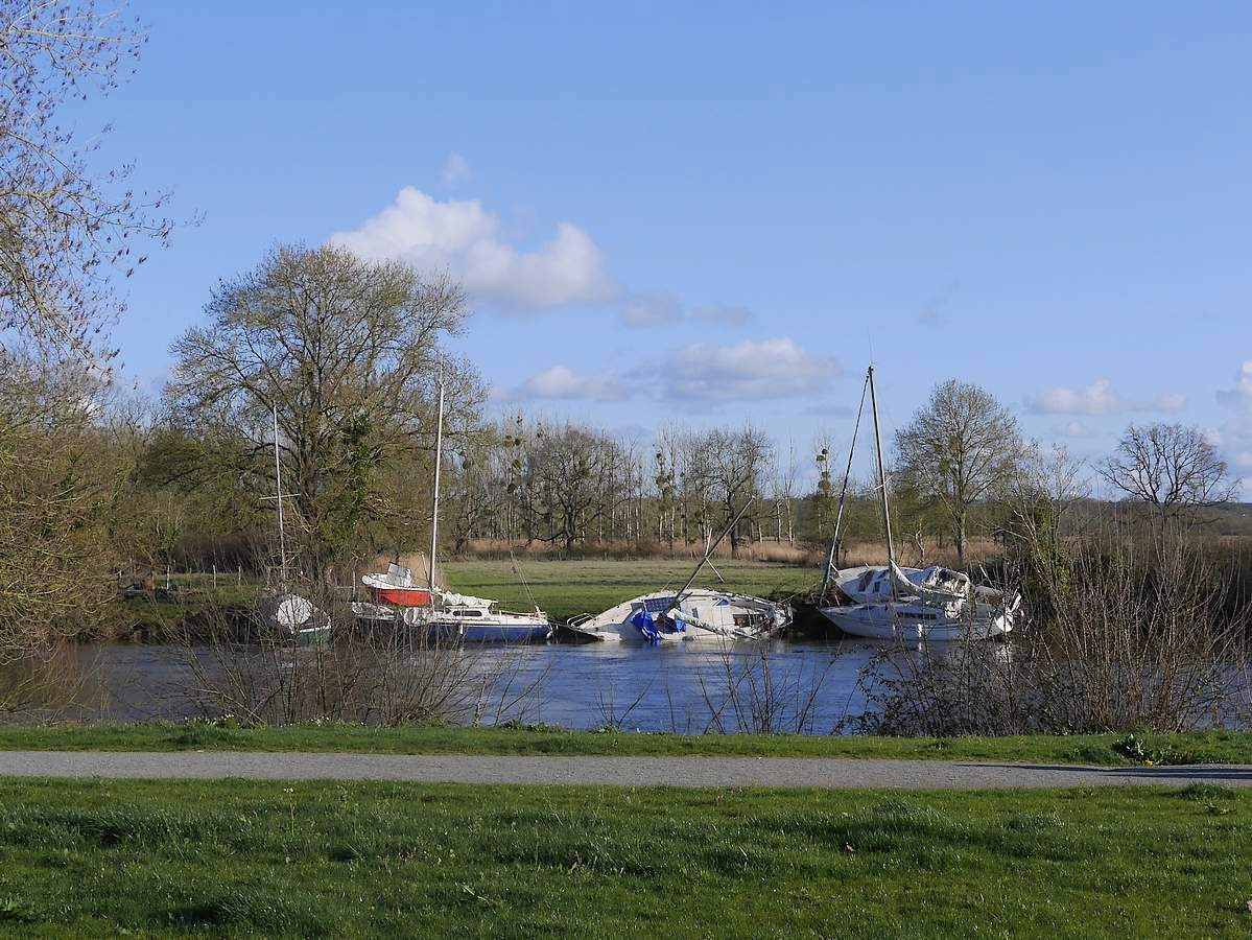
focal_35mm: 40
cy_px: 470
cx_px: 626
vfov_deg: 36.0
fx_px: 1447
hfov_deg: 46.8
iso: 200
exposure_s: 1/400
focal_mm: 20
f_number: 9
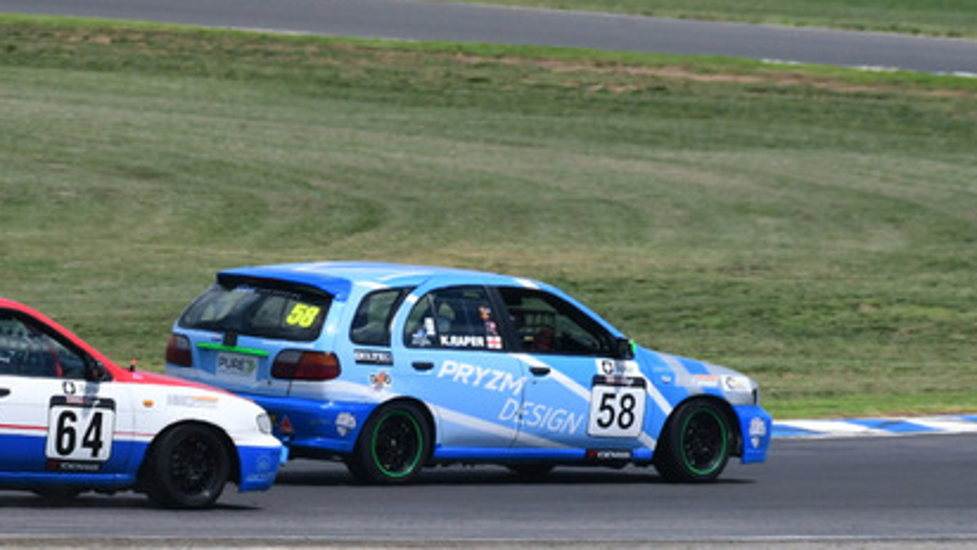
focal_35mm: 1526
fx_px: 39543
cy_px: 277
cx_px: 102
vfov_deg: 0.8
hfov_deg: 1.4
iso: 250
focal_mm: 500
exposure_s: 1/640
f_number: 10
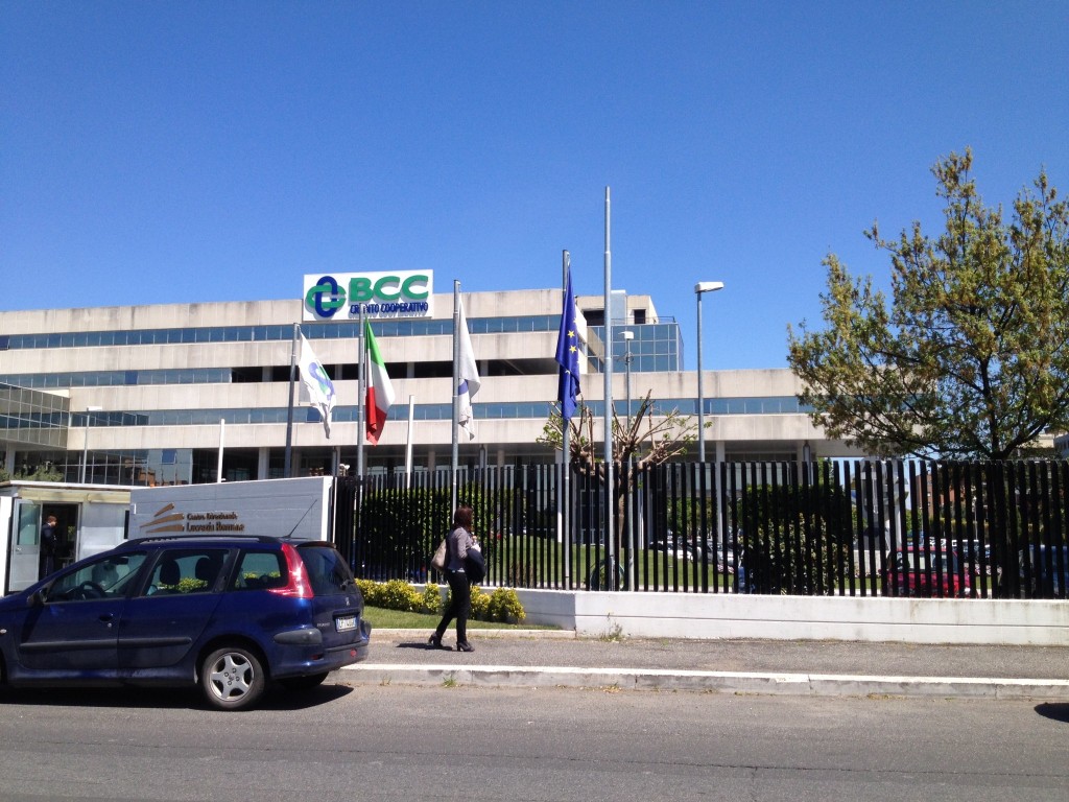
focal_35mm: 35
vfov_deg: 40.7
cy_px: 401
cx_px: 534
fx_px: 1081
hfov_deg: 52.6
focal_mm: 4.28
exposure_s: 1/1672
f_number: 2.4
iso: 50
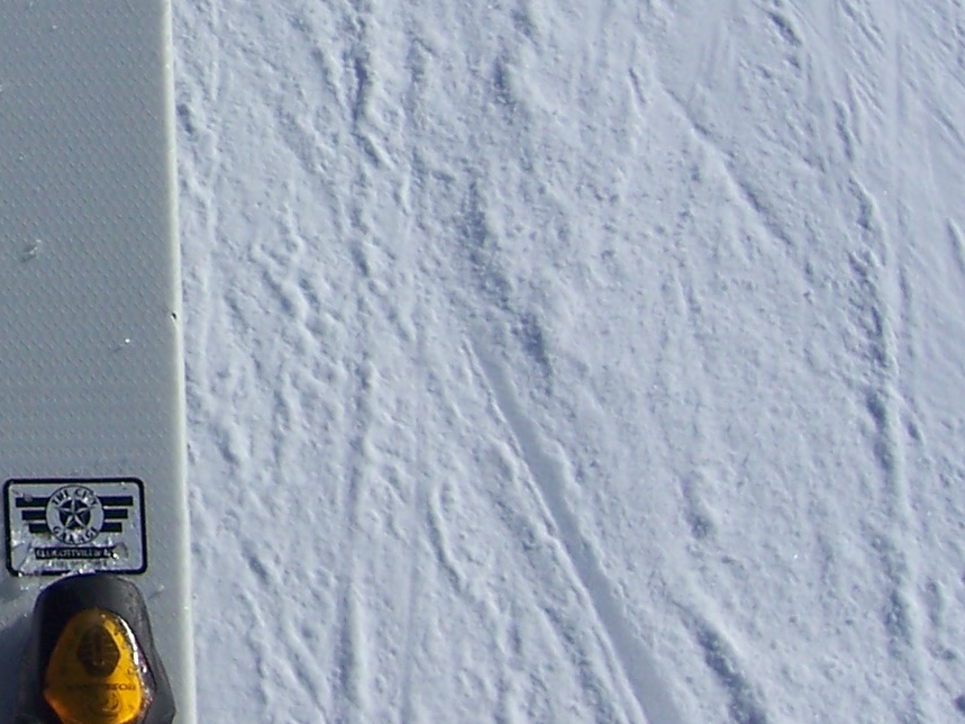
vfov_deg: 13.3
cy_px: -155
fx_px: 3010
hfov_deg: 16.9
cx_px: -358
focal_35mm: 108
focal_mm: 6.2
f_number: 4.5
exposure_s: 1/1600
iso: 80
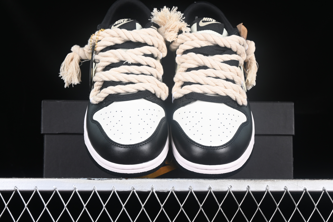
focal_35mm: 75
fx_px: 694
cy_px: 111
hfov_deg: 27.0
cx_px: 166
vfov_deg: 18.2
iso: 160
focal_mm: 50
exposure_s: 1/60
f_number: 6.3
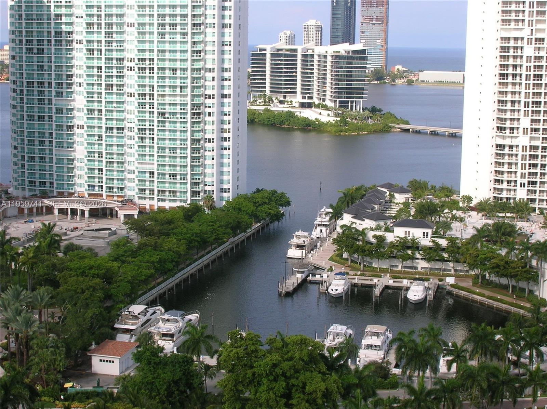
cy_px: 204
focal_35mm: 63
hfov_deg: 30.8
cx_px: 274
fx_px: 994
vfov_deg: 23.2
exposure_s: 1/197
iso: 50
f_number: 6.1
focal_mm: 10.4
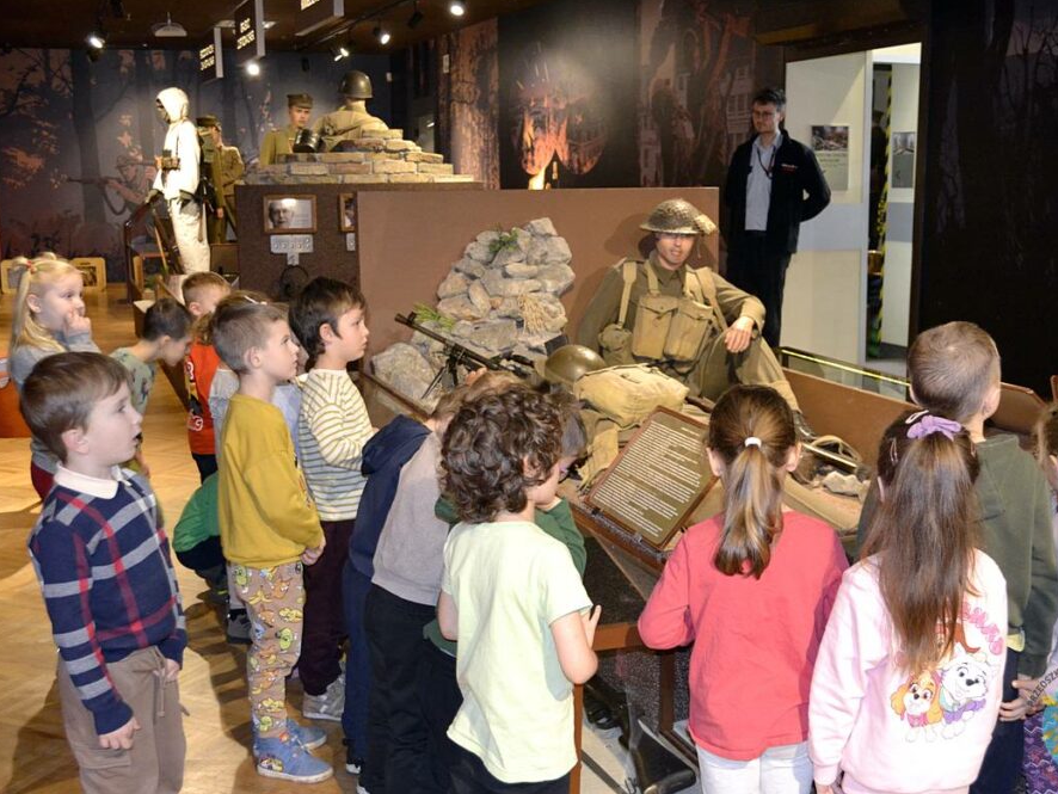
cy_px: 401
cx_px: 566
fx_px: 1223
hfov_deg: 46.8
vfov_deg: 36.0
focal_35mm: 40
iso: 1800
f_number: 4
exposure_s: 1/60
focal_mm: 24
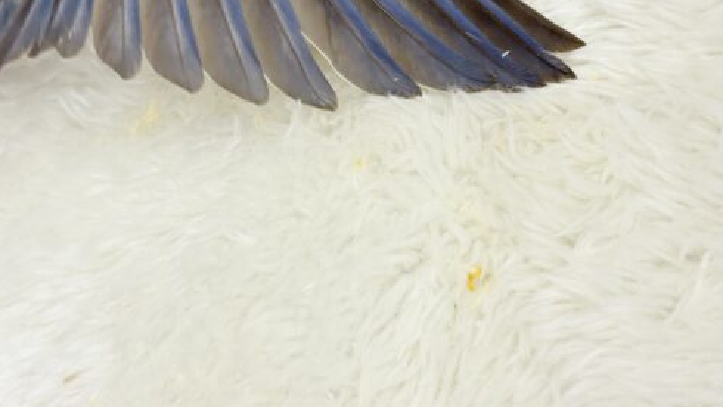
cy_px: 105
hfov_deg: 28.6
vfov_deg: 16.3
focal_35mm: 74
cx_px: 325
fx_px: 1419
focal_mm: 5.96
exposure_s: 1/50
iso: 50
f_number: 1.6
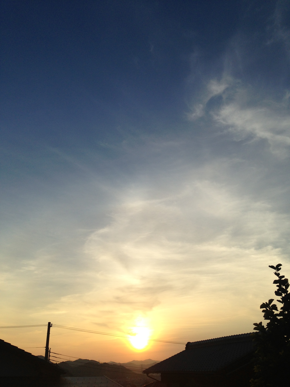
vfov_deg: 55.4
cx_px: 145
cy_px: 194
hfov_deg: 42.9
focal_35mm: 33
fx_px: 369
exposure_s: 1/1232
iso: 50
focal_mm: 4.13
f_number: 2.4
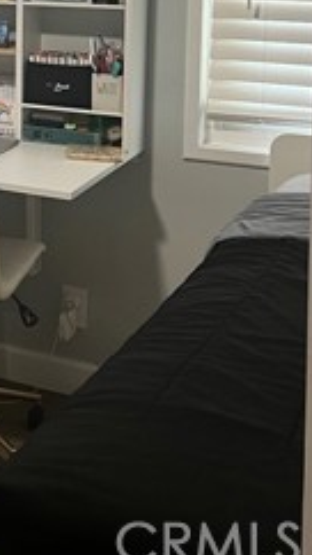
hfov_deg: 14.5
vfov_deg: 27.0
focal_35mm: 75
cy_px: 25
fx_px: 1104
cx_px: -216
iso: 200
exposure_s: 1/60
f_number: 1.5
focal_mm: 5.7
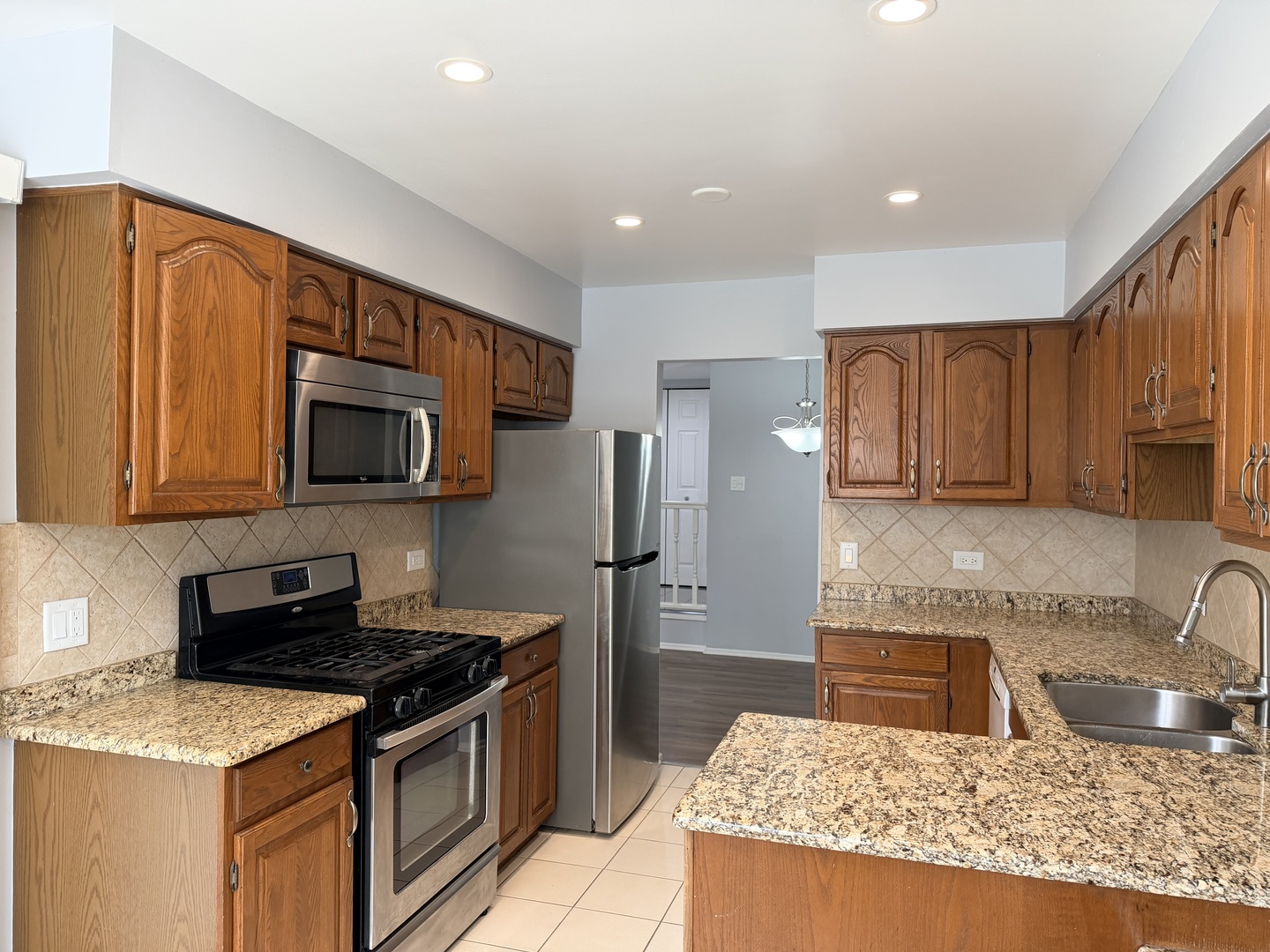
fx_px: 881
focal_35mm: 24
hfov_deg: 71.6
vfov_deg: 56.8
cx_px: 635
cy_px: 476
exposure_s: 1/120
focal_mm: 6.76
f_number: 1.78
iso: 160
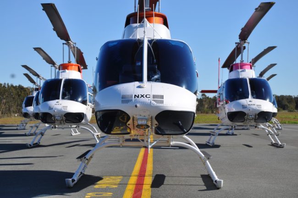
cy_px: 99
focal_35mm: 99
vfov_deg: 13.8
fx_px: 819
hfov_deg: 20.6
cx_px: 149
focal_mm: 66
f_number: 11
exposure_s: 1/500
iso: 200
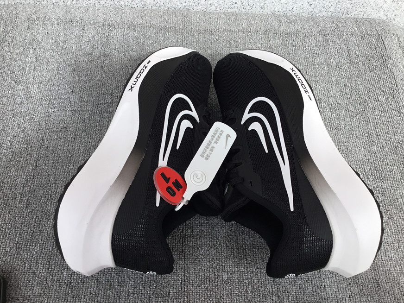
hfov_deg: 56.8
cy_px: 147
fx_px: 373
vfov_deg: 44.2
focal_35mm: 32
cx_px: 201
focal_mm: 3.3
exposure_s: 1/374
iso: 25
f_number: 2.4
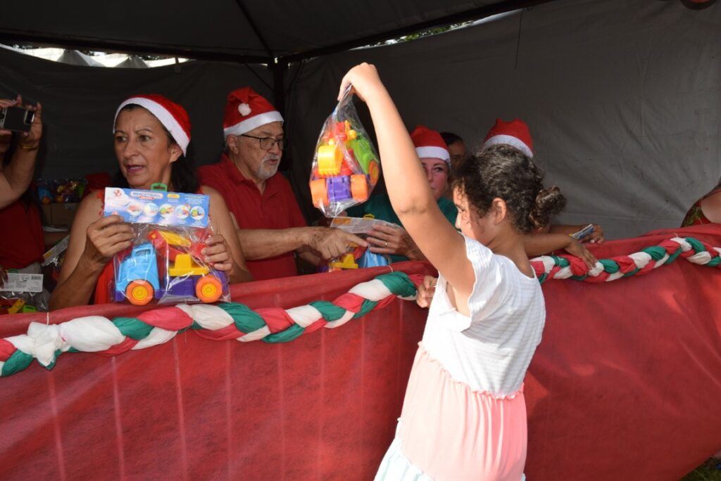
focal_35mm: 33
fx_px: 661
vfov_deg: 40.0
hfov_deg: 57.2
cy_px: 240
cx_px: 360
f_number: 7.1
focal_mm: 22
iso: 100
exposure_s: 1/200
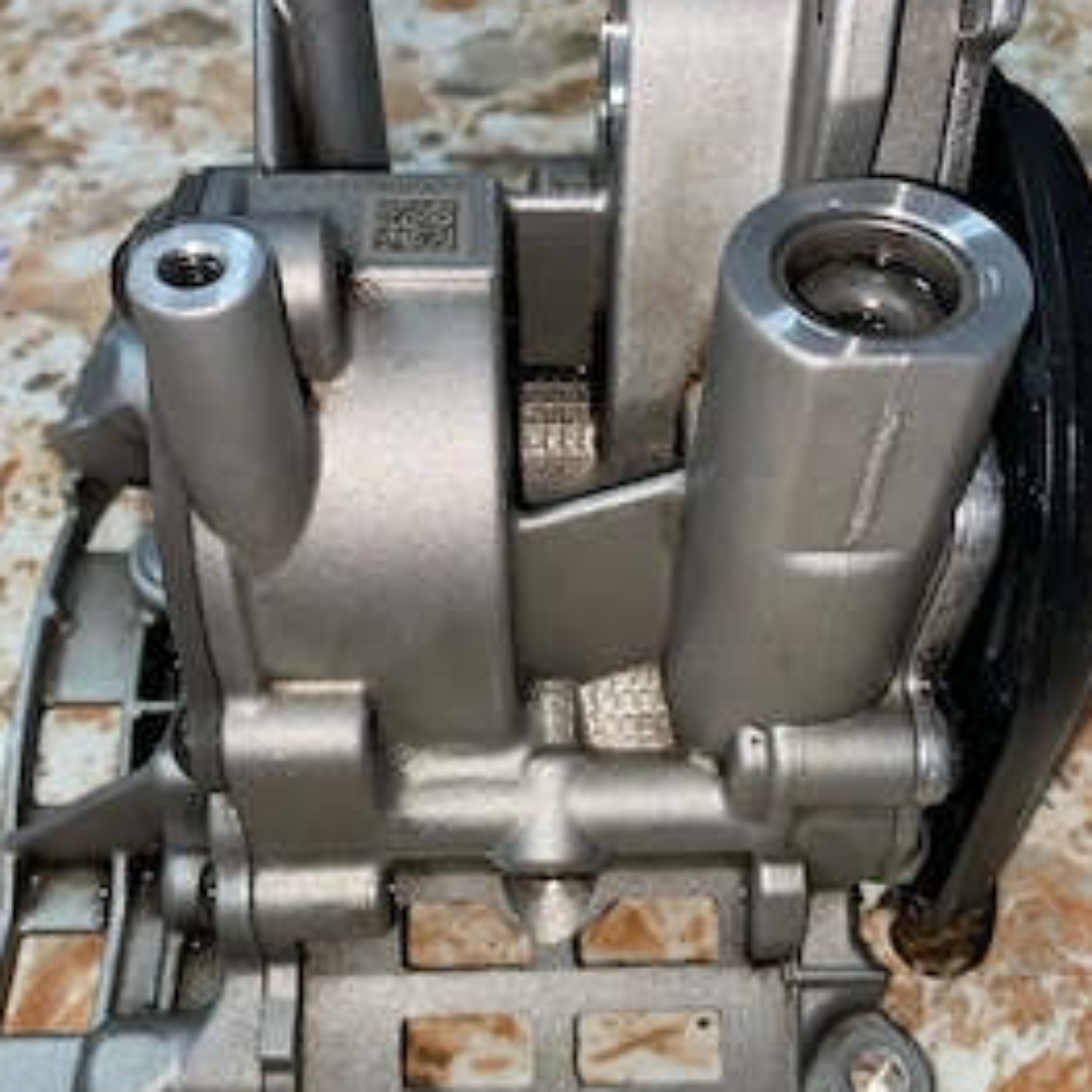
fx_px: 1249
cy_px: 644
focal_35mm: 35
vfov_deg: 47.0
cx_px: 544
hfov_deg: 47.2
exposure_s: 1/18
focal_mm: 4.25
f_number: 1.8
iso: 32
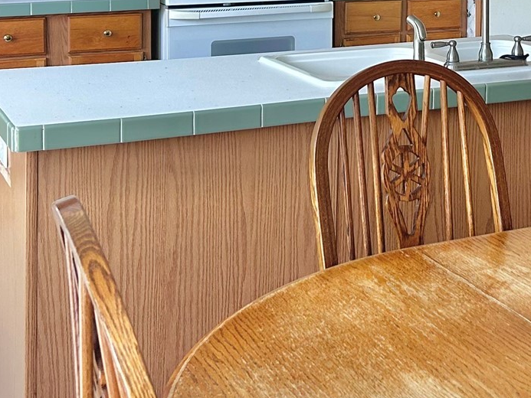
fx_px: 1105
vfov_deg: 19.4
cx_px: 463
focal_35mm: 72
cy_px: -58
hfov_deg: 26.3
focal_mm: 5.7
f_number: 1.5
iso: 125
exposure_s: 1/121
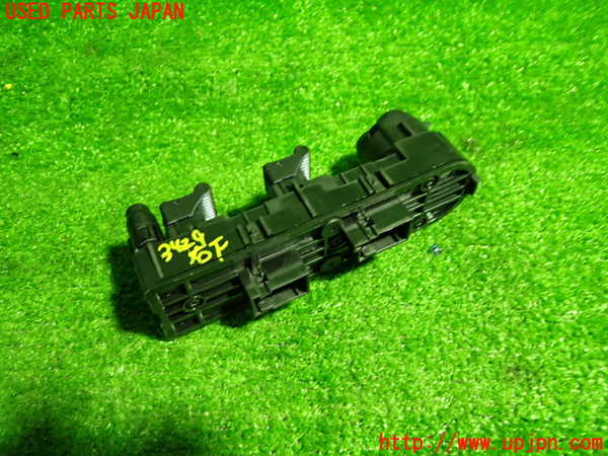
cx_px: 304
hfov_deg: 60.0
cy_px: 228
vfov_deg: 46.8
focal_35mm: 30
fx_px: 527
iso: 640
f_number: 2.3
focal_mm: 5.4
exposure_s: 1/30
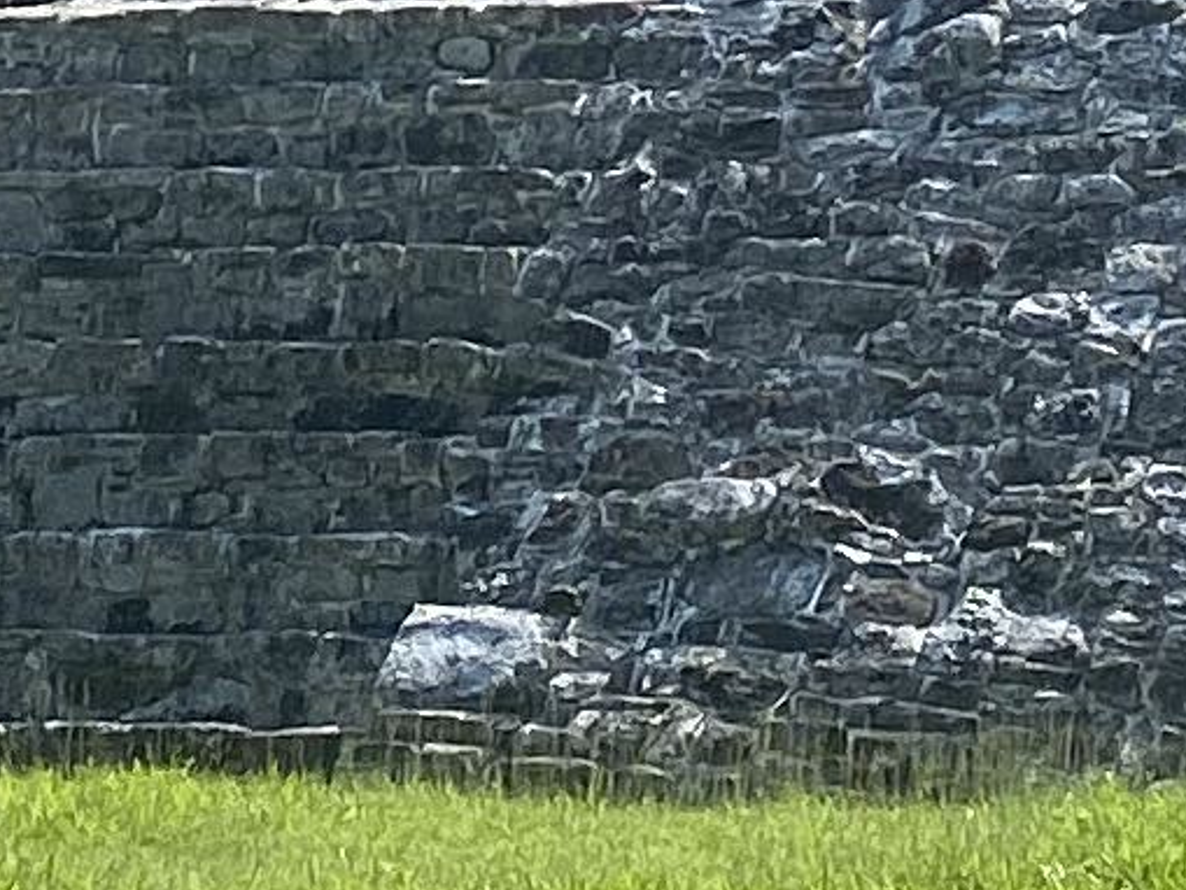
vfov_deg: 6.8
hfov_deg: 9.6
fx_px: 7060
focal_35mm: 206
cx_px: 867
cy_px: -1281
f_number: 1.8
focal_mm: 4.25
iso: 32
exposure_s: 1/3401
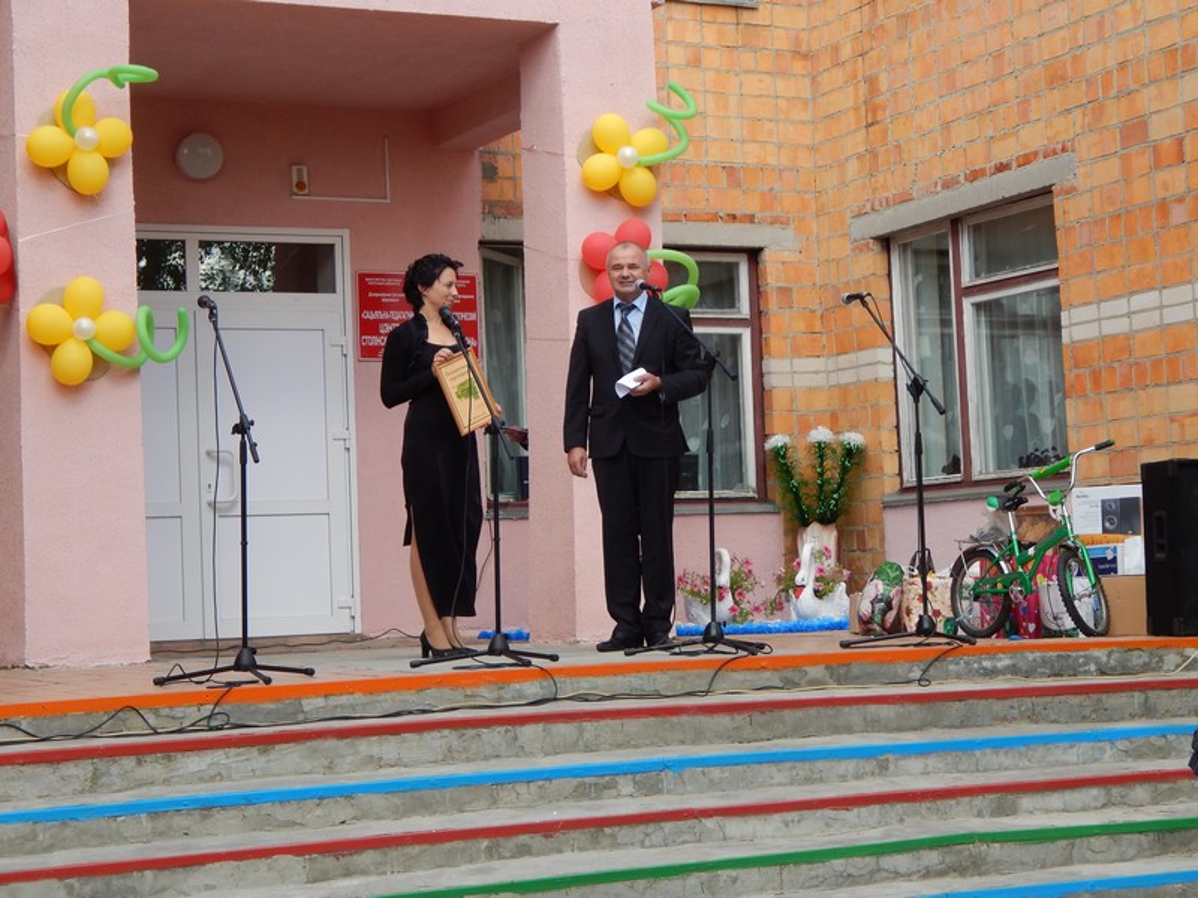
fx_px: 2388
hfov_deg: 28.2
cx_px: 599
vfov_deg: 21.3
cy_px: 449
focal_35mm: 69
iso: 125
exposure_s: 1/250
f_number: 4.1
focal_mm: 12.3
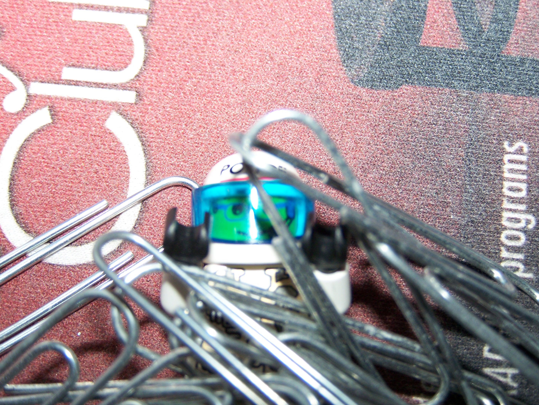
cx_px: 270
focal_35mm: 75
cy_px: 202
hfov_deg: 26.0
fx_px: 1169
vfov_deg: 19.7
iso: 80
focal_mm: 12.4
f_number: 3.2
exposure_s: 1/80
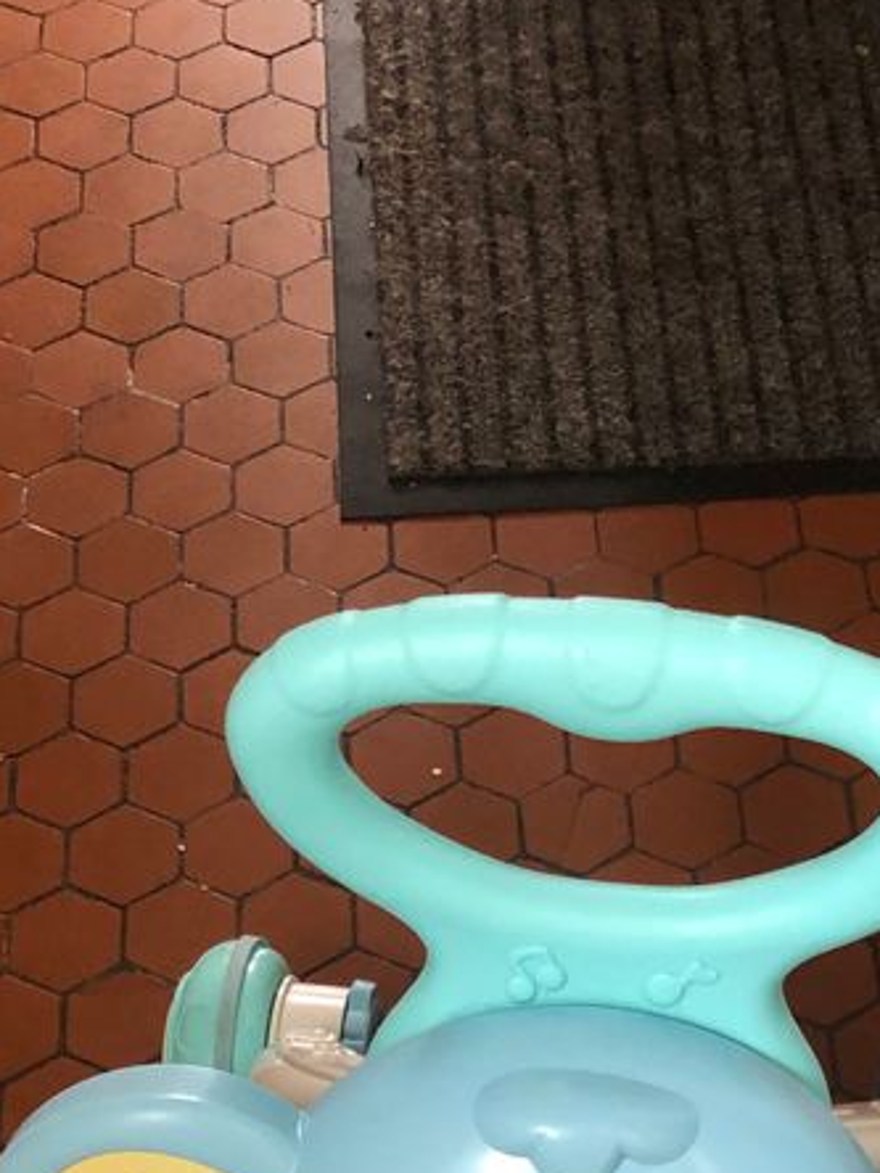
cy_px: 1302
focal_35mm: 63
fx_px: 2135
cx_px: 608
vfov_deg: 27.9
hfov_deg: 23.2
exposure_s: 1/15
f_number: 1.8
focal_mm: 4
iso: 100
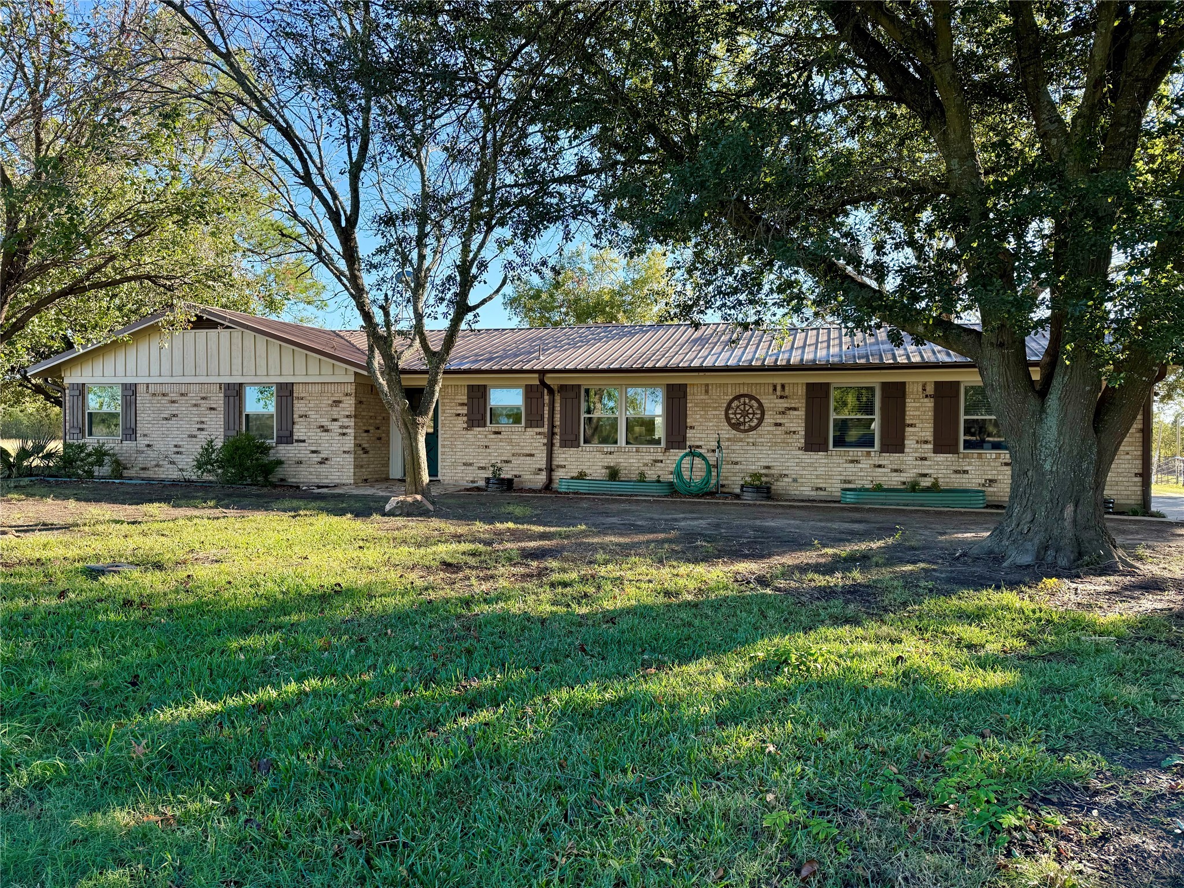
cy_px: 444
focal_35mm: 24
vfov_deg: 56.8
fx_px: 821
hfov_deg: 71.6
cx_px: 592
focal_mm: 6.76
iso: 100
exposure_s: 1/822
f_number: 1.78
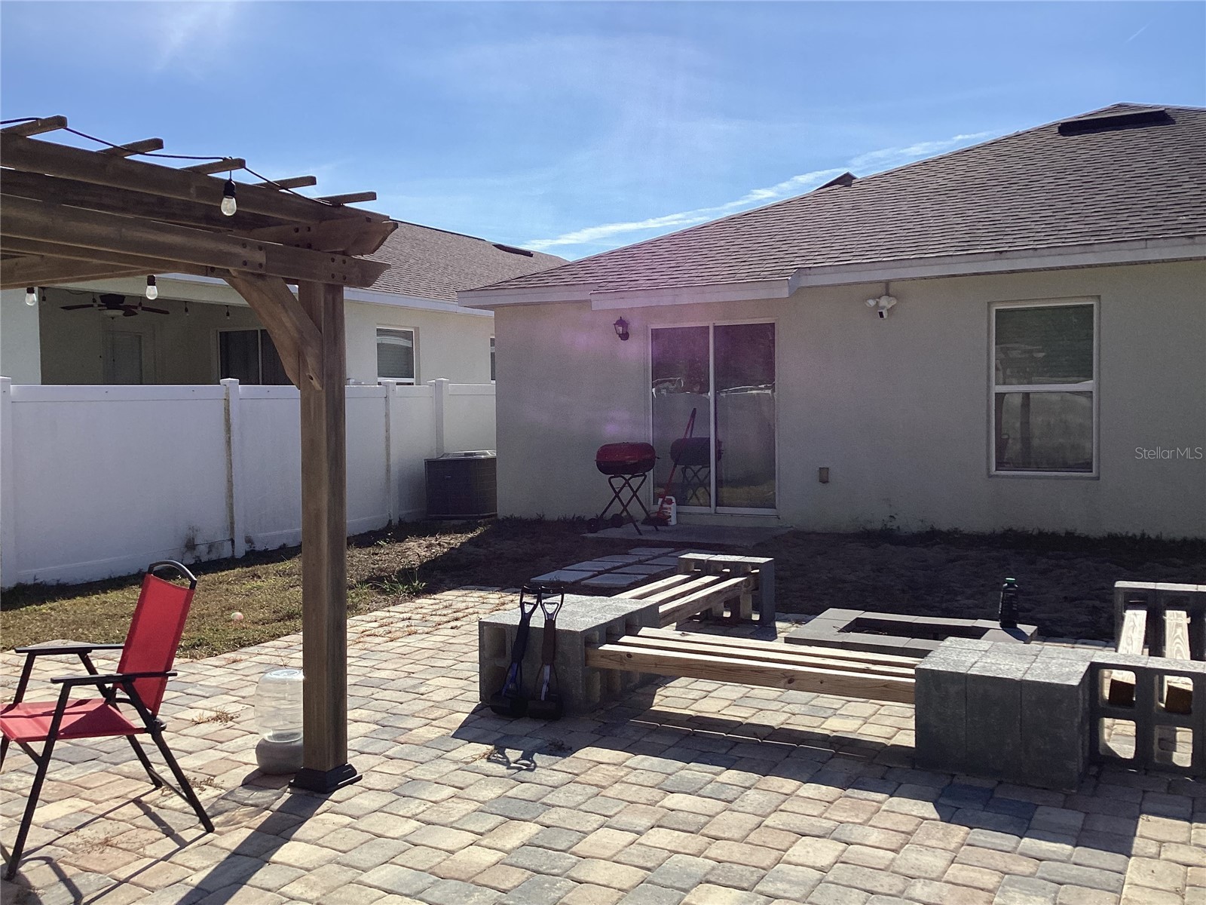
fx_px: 1080
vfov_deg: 45.4
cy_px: 452
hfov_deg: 58.4
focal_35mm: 31
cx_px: 603
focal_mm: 3.3
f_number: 2.4
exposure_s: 1/2146
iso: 25
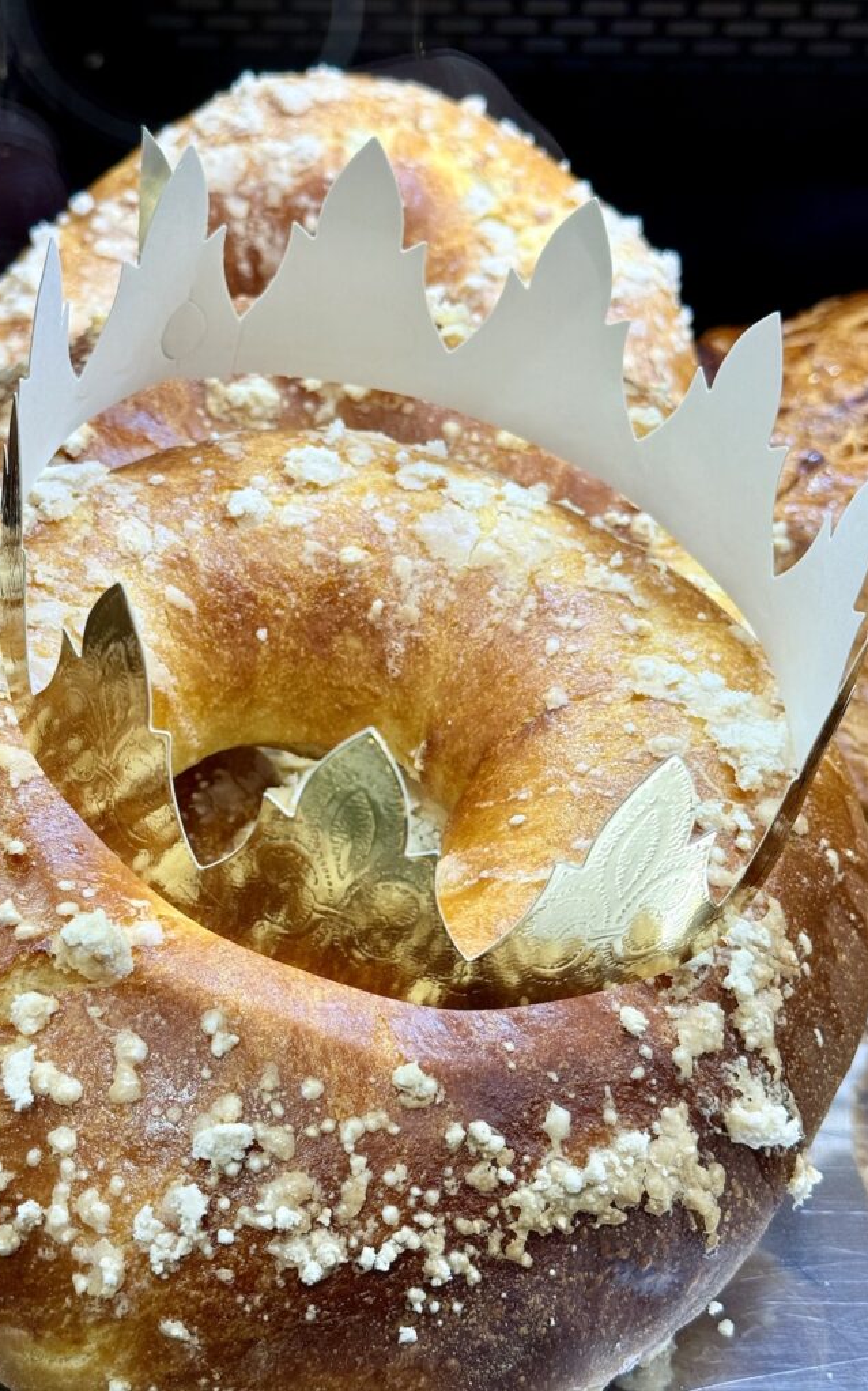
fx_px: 1932
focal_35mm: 51
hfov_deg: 25.3
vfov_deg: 39.6
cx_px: 371
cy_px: 696
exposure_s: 1/100
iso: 64
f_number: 1.78
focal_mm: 6.76
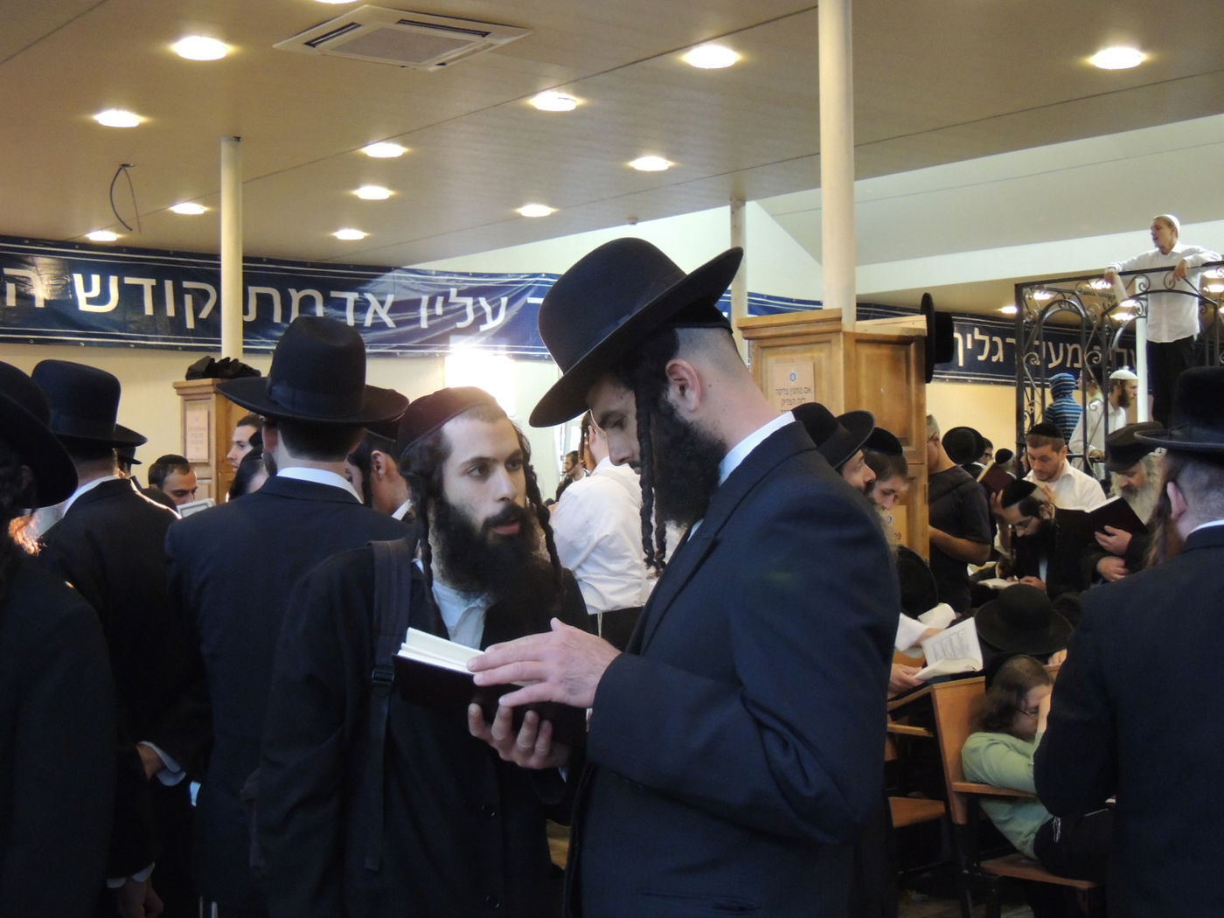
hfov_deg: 40.4
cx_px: 612
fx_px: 1662
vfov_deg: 30.9
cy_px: 459
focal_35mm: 47
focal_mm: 8.3
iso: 1100
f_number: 3.5
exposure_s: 1/60
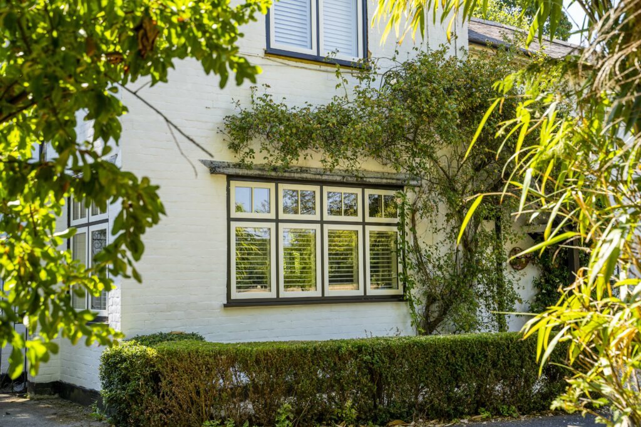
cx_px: 320
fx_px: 837
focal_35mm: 47
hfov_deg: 41.9
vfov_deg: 28.7
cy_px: 214
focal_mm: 47
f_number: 5
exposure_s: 1/125
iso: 100
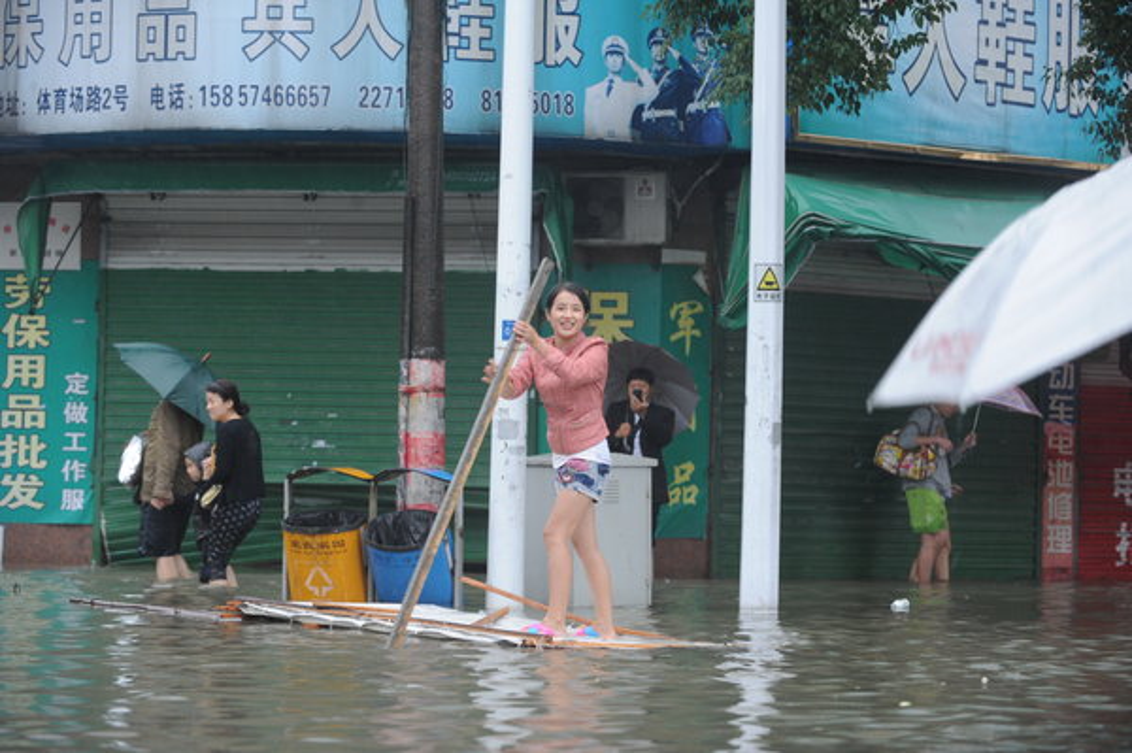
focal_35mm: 102
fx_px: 3205
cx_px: 566
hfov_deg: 20.0
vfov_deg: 13.4
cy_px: 376
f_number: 4.5
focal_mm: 102
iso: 1600
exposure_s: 1/40
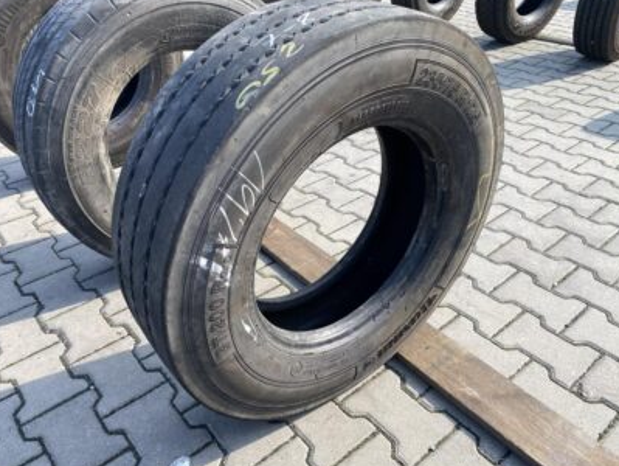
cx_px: 292
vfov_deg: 49.8
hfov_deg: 63.4
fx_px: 501
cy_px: 240
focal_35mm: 28
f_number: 1.8
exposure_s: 1/597
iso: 32
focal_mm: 4.25
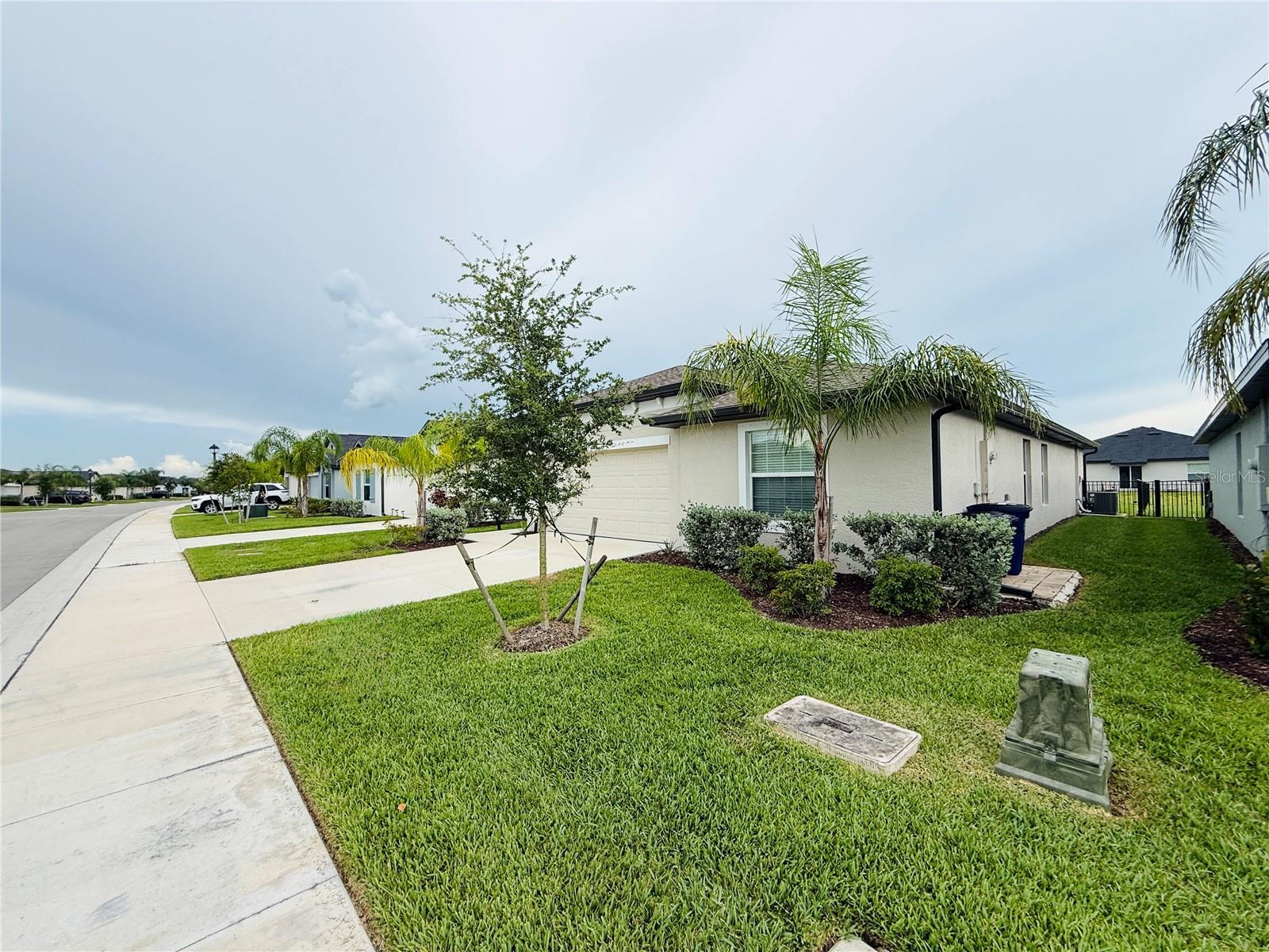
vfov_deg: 85.7
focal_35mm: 14
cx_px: 634
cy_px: 476
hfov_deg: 102.1
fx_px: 513
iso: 50
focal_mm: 2.22
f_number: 2.2
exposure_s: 1/694
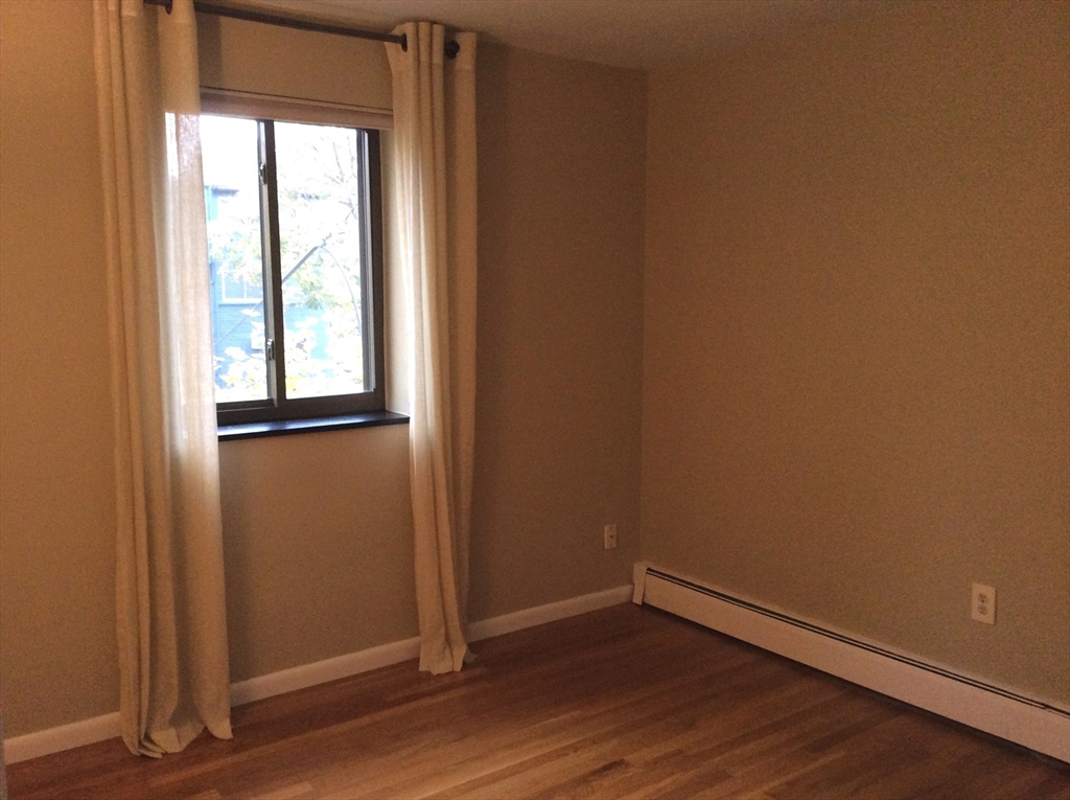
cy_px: 400
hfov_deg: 55.4
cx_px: 535
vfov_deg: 42.8
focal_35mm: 33
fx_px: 1019
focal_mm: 3.3
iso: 250
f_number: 2.4
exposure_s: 1/24
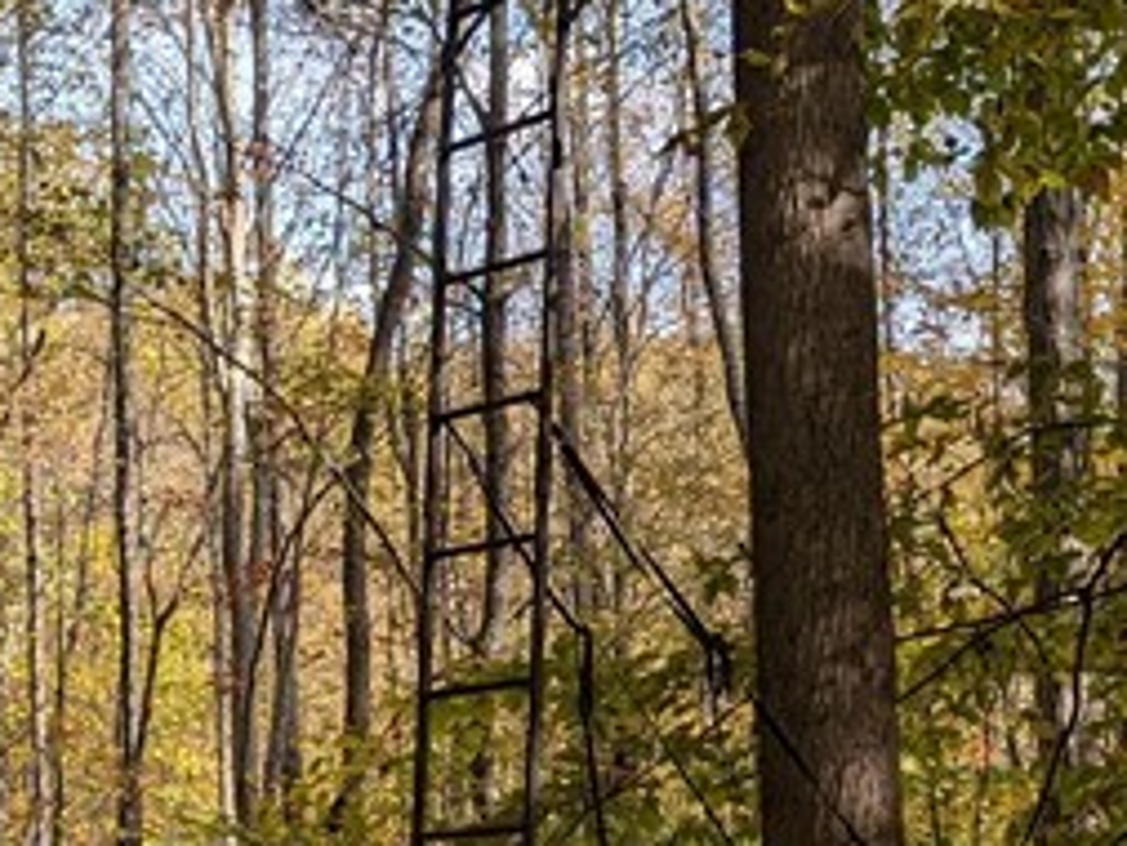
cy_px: 561
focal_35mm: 97
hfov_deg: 20.2
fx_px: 3160
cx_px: 639
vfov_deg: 15.2
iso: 43
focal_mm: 6.81
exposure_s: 1/770
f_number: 1.85
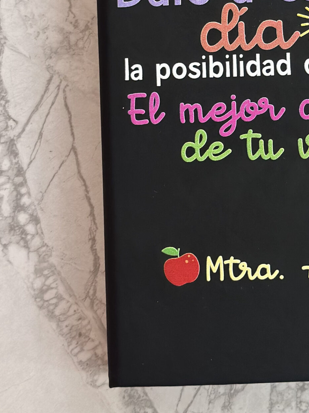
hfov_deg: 14.8
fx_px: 1178
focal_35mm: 99
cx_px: 265
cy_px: 70
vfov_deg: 19.6
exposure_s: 1/74
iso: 125
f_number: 1.78
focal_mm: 6.86
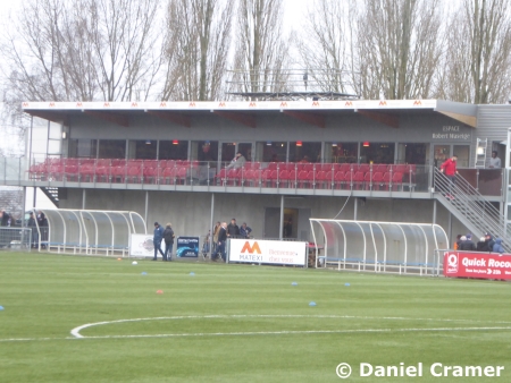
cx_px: 256
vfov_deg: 11.0
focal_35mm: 135
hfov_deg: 14.6
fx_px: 1994
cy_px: 192
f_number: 5.3
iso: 400
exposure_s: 1/50
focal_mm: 24.2
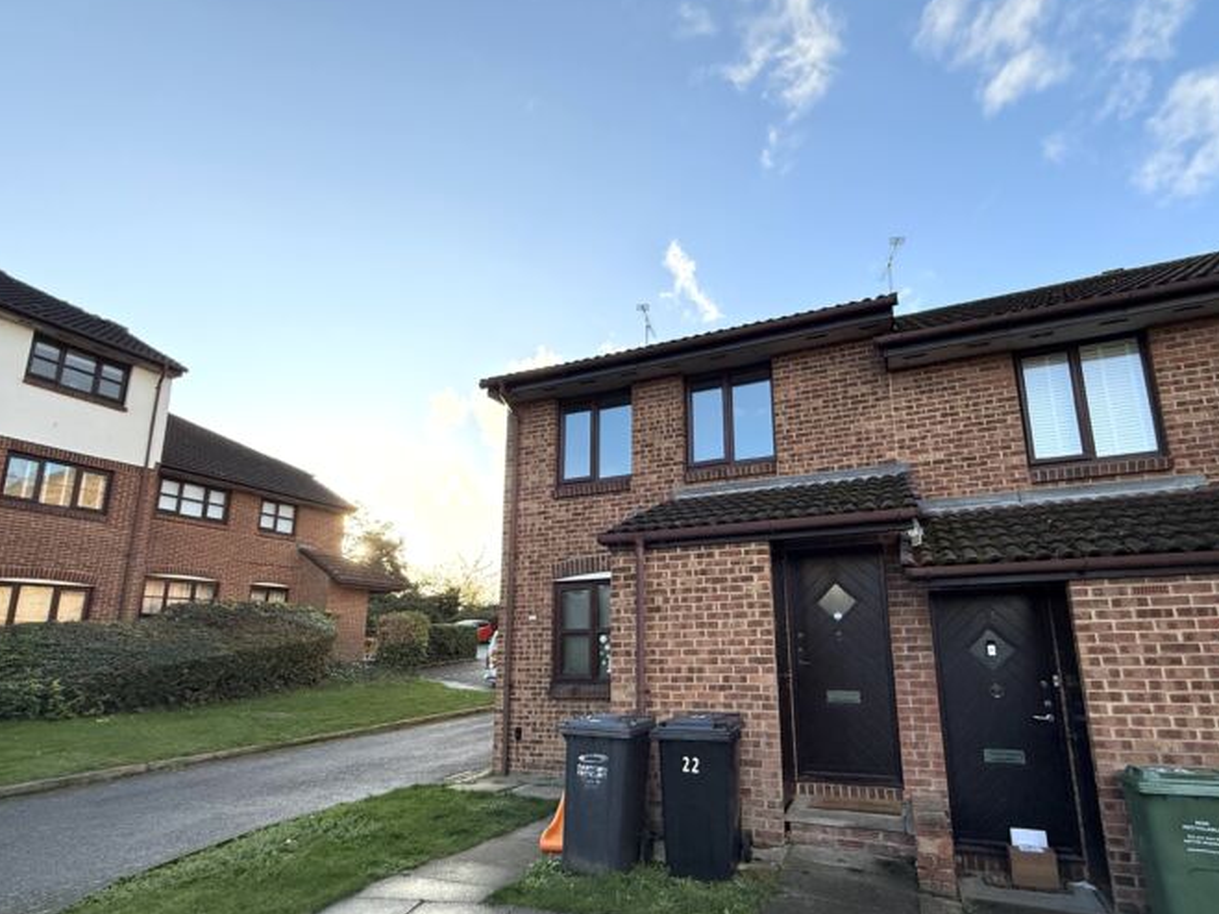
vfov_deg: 74.2
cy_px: 527
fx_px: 599
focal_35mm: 17
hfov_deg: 90.6
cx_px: 681
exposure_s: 1/619
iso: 64
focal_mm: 2.22
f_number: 2.2
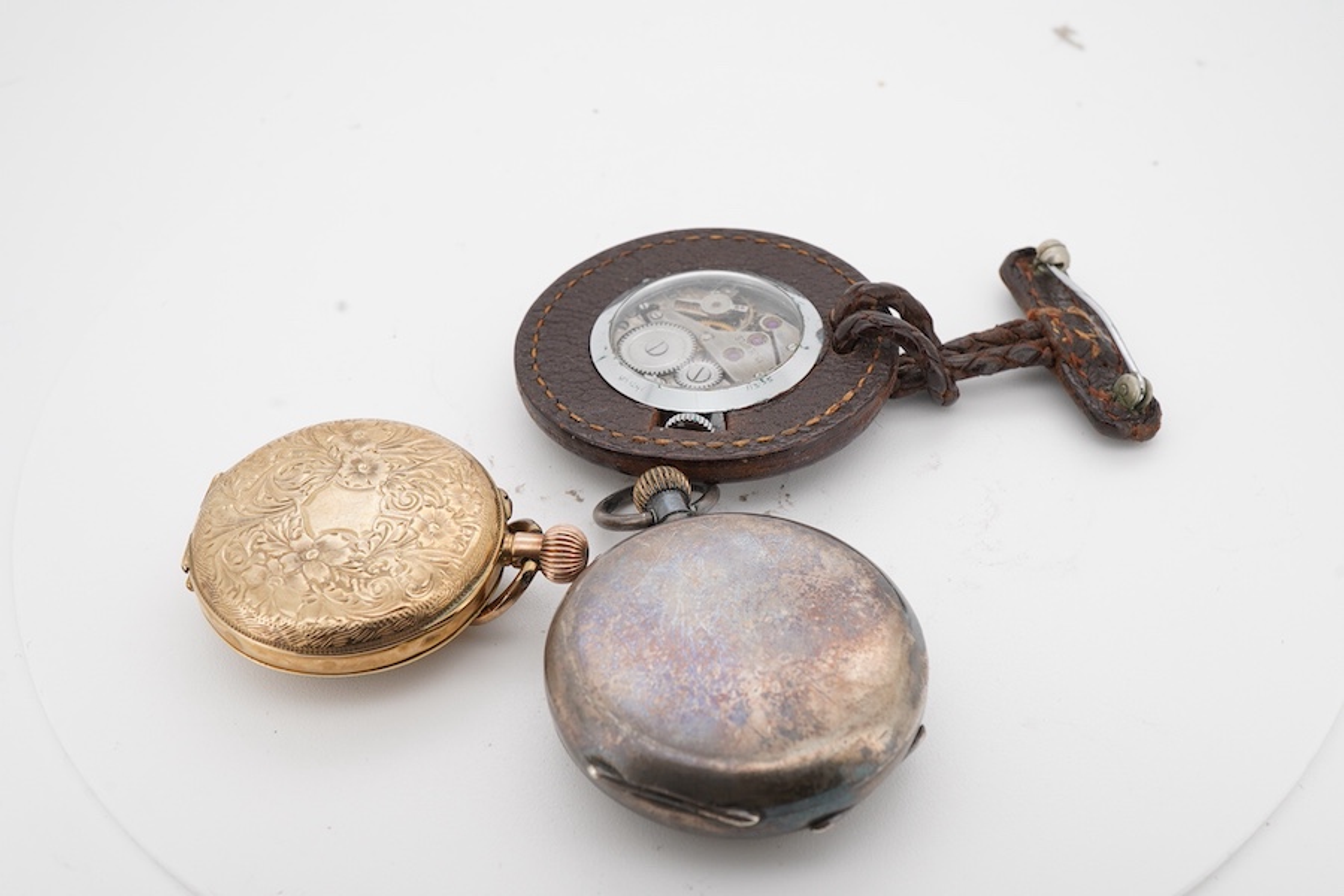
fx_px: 1680
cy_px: 448
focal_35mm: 45
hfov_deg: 43.6
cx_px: 672
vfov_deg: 29.9
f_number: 22
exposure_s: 1/160
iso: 320
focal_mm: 30
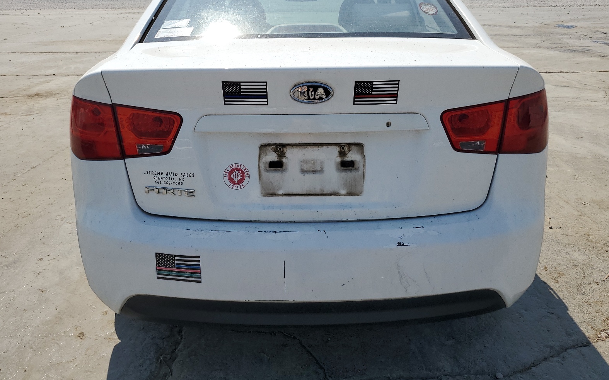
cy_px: 156
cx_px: 306
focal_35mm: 28
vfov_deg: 44.3
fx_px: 465
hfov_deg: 66.5
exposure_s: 1/5000
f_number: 1.5
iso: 50
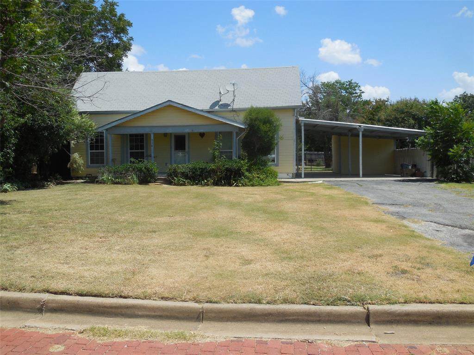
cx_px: 237
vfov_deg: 41.8
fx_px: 466
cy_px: 178
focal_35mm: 34
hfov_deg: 54.0
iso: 125
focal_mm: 6.1
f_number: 3.4
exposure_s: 1/1600
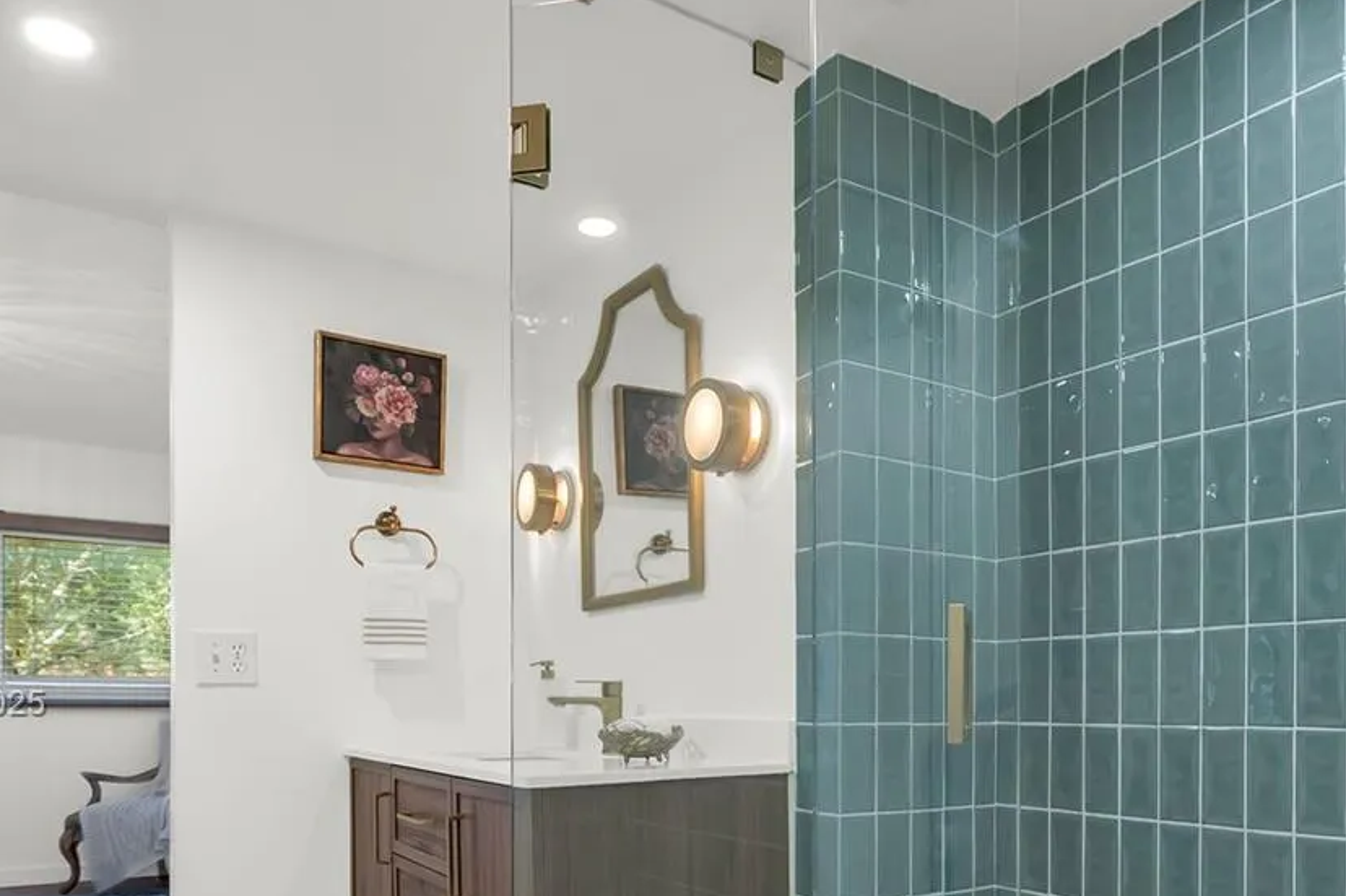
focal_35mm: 29
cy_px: 706
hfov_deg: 63.0
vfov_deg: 43.0
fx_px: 1084
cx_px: 826
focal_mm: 15
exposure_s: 1/8
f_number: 8
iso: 320
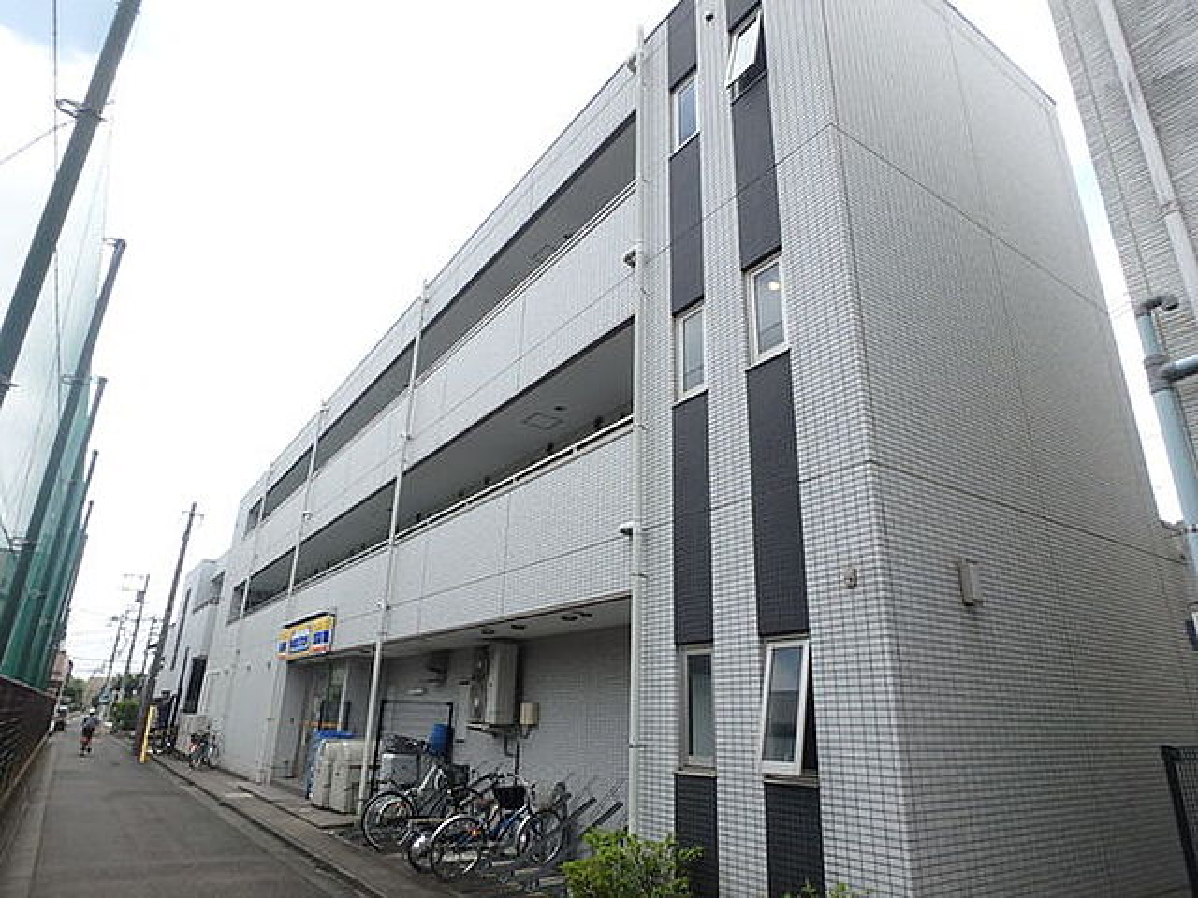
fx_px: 727
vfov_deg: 63.4
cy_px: 449
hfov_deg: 79.0
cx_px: 599
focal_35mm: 21
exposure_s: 1/640
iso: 125
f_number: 3.5
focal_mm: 3.7
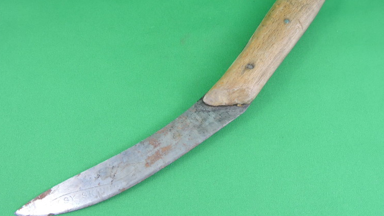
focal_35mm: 27
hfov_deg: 69.9
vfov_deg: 42.8
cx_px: 191
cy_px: 93
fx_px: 275
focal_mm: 4.3
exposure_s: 1/125
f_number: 3.3
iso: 800
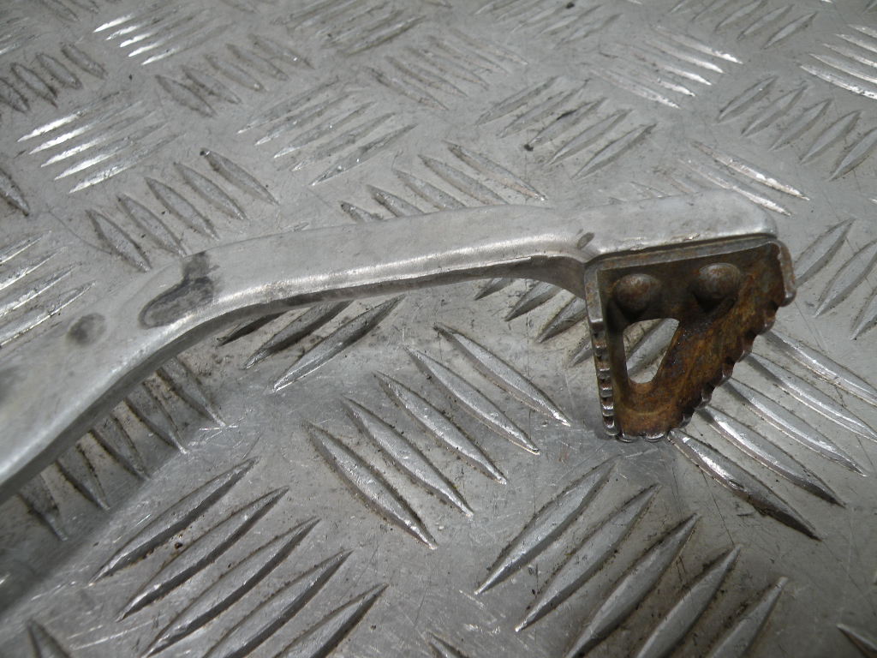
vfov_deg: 51.4
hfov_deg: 65.3
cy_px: 329
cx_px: 438
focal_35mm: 27
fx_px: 684
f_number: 3.5
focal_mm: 4.7
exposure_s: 1/68.5
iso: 64
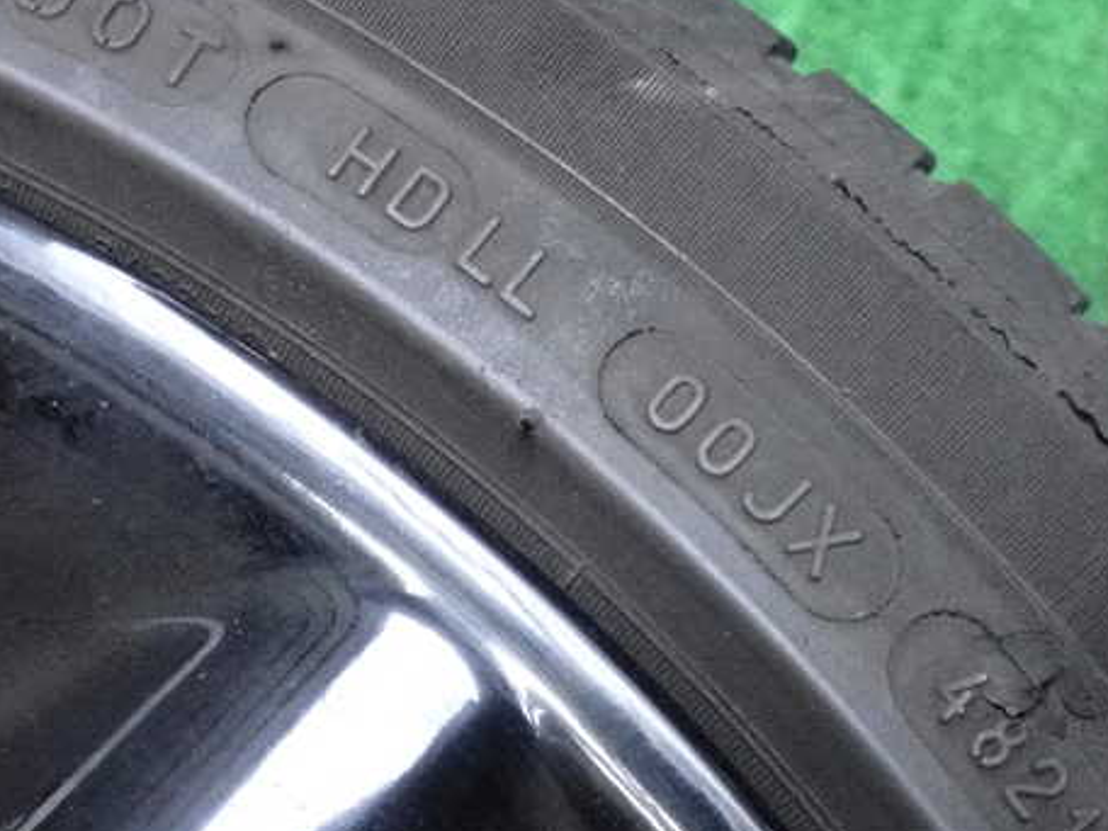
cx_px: 588
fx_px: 2273
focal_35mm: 71
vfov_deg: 20.7
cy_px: 420
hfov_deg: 27.4
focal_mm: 9.65
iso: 5000
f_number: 3.3
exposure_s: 1/125
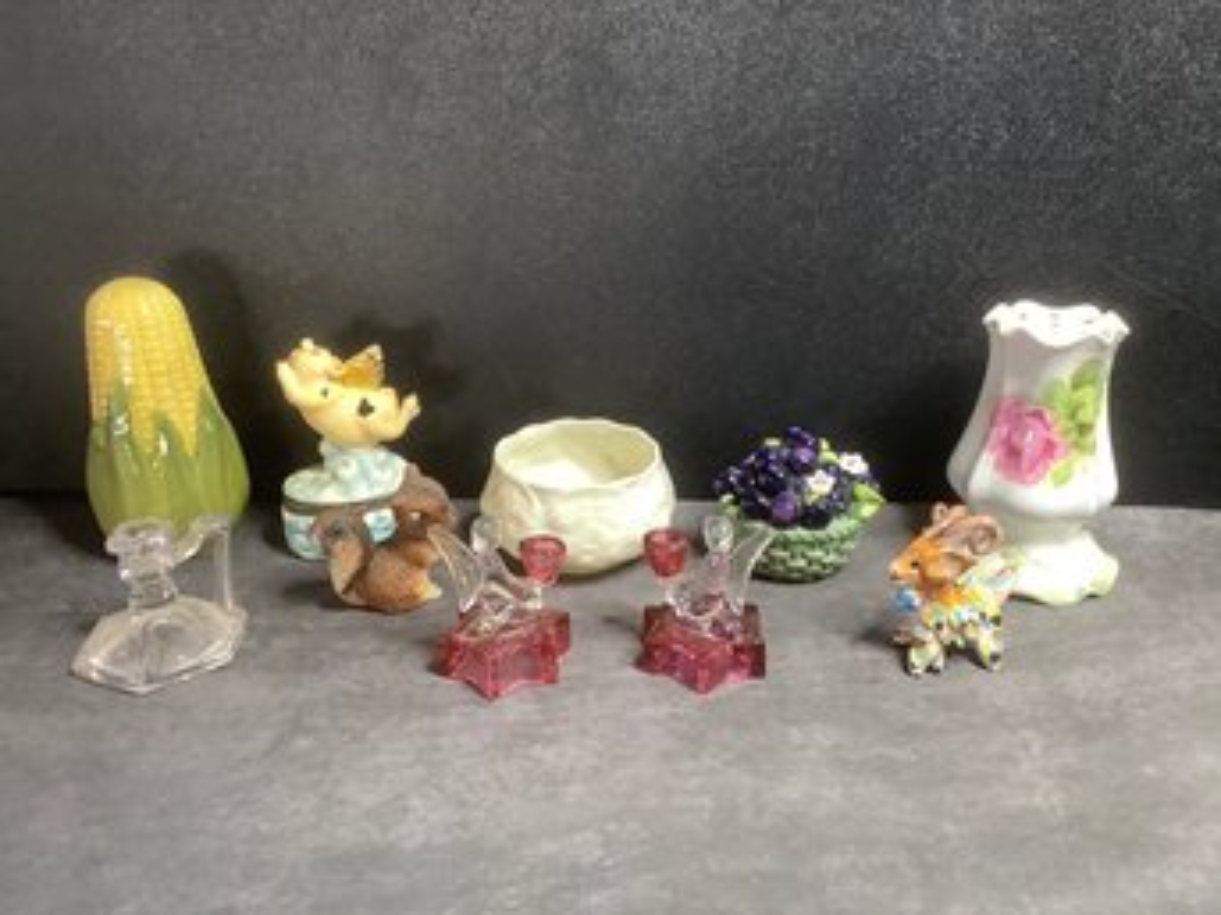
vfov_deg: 45.4
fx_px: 1093
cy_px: 458
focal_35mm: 31
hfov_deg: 58.4
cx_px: 610
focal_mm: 3.3
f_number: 2.4
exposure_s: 1/60
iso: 250
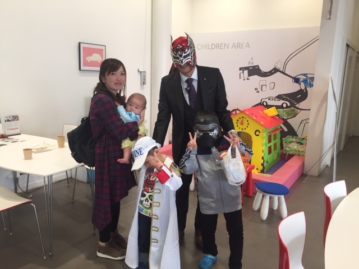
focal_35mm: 29
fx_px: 301
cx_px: 180
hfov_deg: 61.7
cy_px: 134
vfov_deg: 48.2
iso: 32
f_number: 2.2
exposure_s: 1/30
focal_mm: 4.15
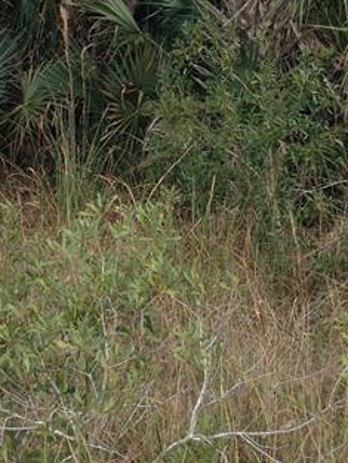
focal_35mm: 81
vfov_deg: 22.5
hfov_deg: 18.2
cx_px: 191
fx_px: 1085
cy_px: -71
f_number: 2.4
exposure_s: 1/170
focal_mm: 4.12
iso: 50
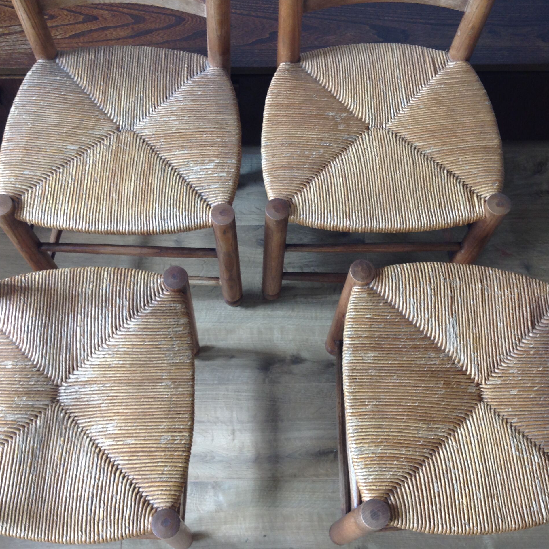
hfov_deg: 40.0
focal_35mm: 42
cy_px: 270
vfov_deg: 40.0
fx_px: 754
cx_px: 259
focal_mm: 4.28
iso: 50
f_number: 2.4
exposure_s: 1/15
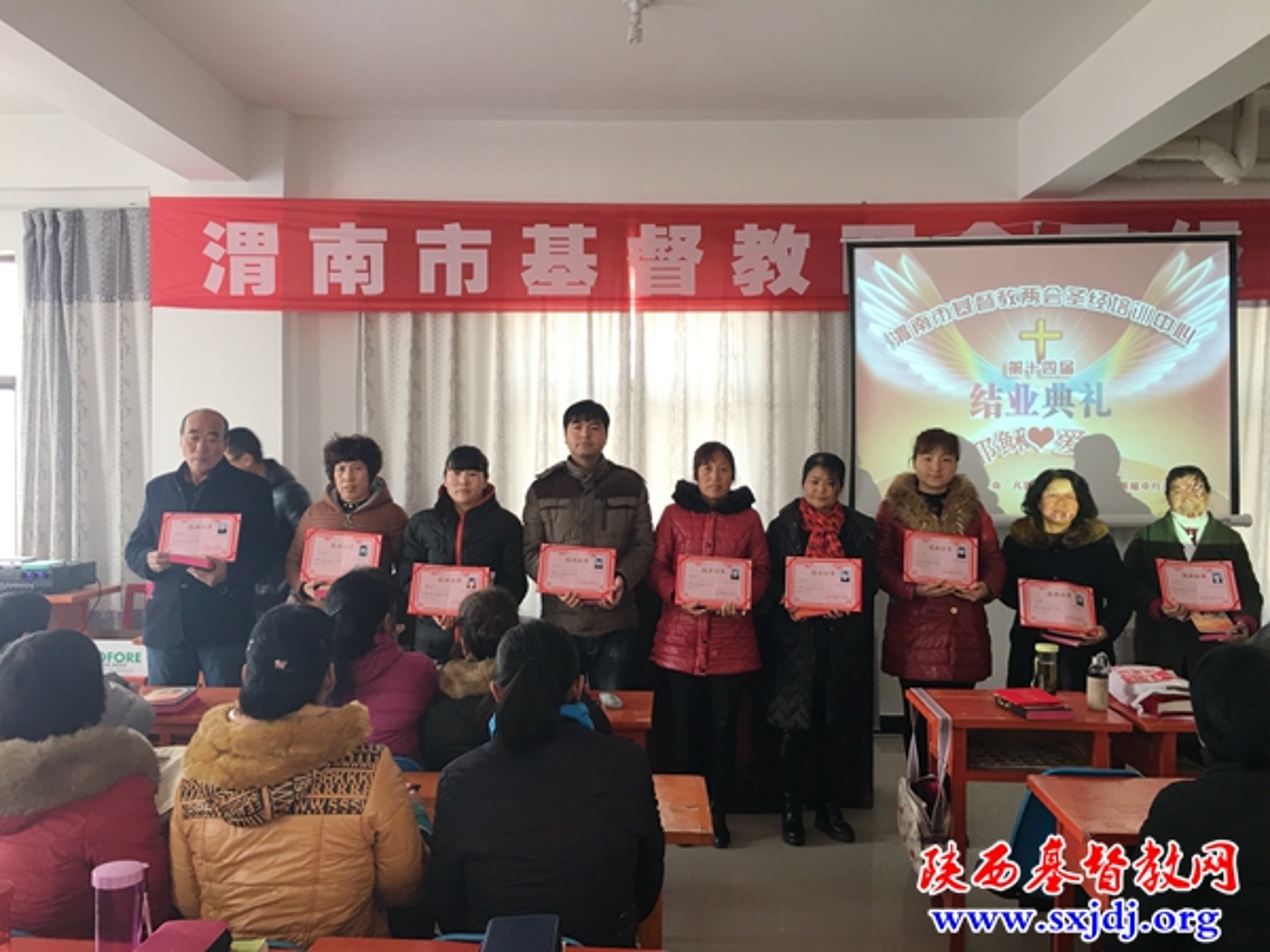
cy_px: 476
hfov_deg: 61.7
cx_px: 635
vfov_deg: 48.2
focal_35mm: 29
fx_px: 1064
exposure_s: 1/17
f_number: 2.2
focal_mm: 4.15
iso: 32
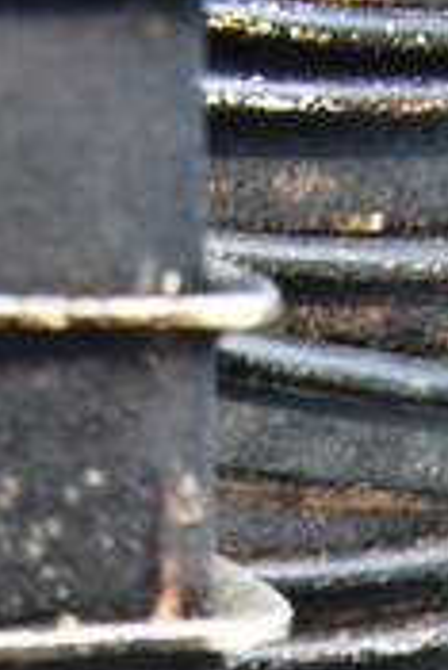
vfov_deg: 11.4
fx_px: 2627
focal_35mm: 141
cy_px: 1725
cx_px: 976
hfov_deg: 9.0
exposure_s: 1/80
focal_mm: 18
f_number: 4.5
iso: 100
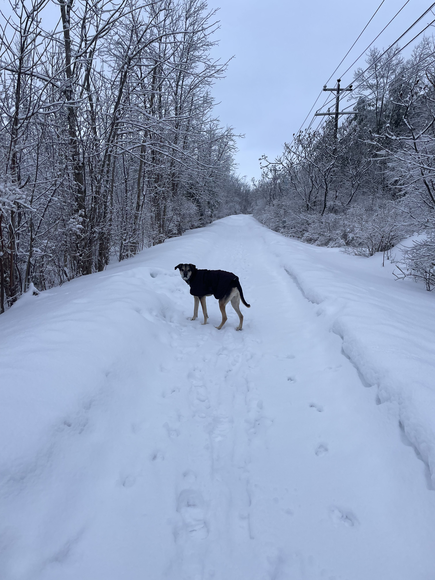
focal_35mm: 26
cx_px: 218
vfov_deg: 67.3
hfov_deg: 53.1
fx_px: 436
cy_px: 290
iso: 32
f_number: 1.6
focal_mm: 4.2
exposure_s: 1/1103
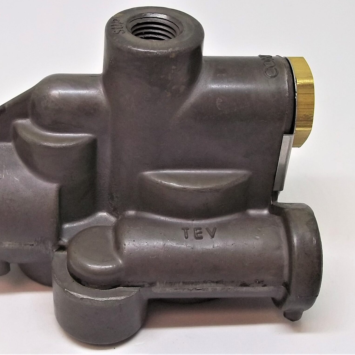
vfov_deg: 43.9
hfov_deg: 43.4
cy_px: 177
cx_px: 126
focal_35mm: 38
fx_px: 441
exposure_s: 1/80
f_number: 2.9
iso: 80
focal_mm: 5.7
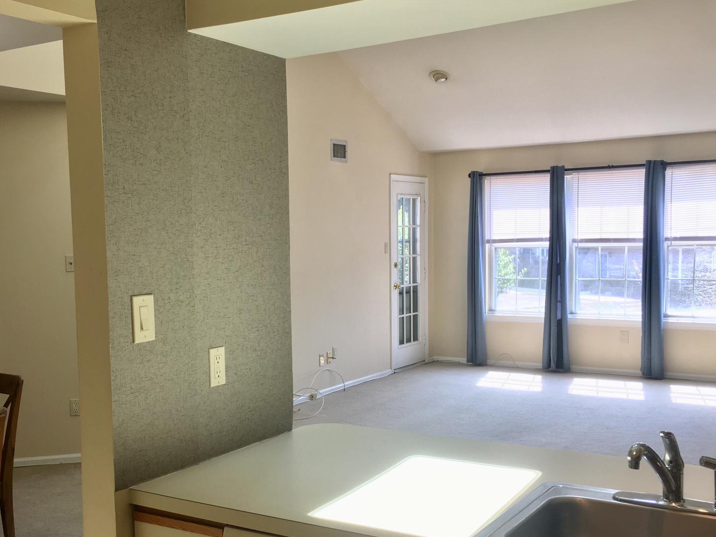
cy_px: 313
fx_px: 848
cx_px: 307
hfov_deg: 45.7
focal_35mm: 41
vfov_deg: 35.0
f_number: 2.2
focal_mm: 4.15
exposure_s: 1/60
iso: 25
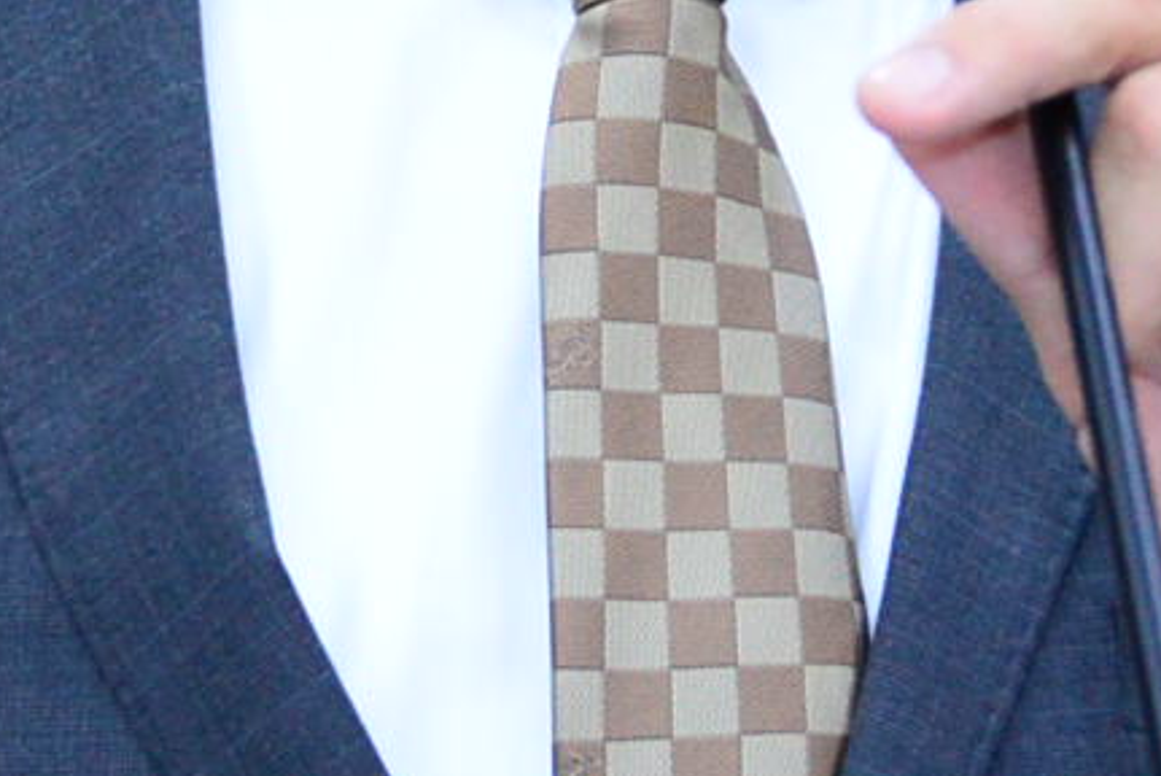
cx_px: 288
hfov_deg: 8.4
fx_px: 7874
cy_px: 30
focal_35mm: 244
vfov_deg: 5.6
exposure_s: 1/80
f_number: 4
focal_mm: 35
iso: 2500
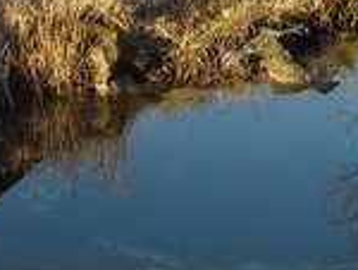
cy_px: -220
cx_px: 260
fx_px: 1450
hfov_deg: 14.0
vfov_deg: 10.0
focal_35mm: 140
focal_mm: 5.7
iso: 64
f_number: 2.8
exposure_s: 1/250
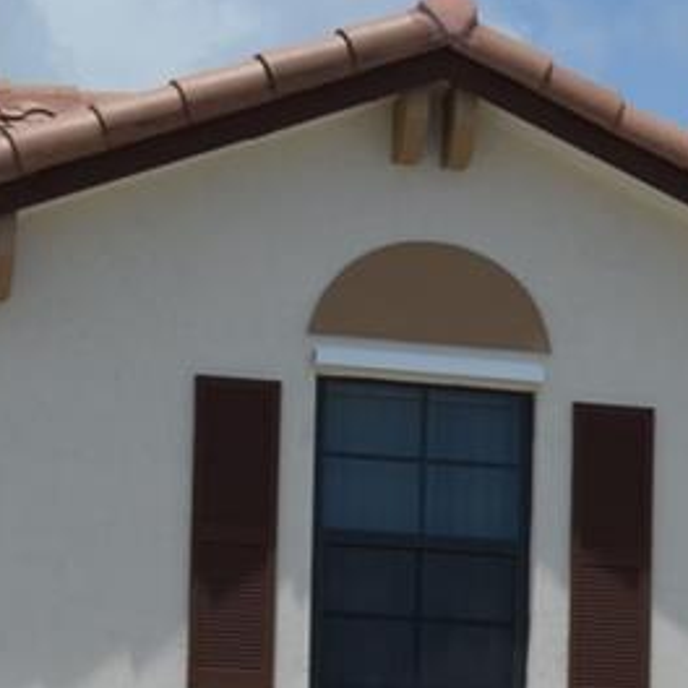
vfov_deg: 7.7
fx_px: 5027
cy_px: 947
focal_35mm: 224
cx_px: 1512
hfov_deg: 7.4
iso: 100
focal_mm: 29
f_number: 13
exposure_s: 1/200
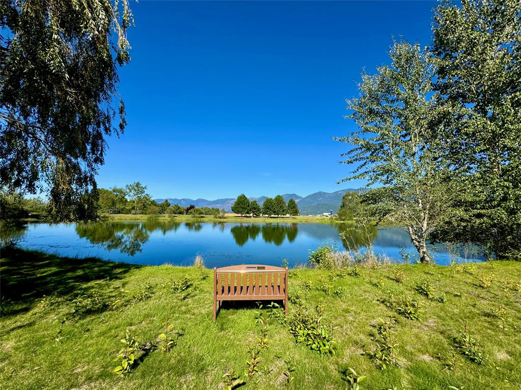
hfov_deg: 102.1
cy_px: 195
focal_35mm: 14
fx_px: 211
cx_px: 260
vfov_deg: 85.6
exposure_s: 1/2028
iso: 50
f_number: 2.2
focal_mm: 2.22
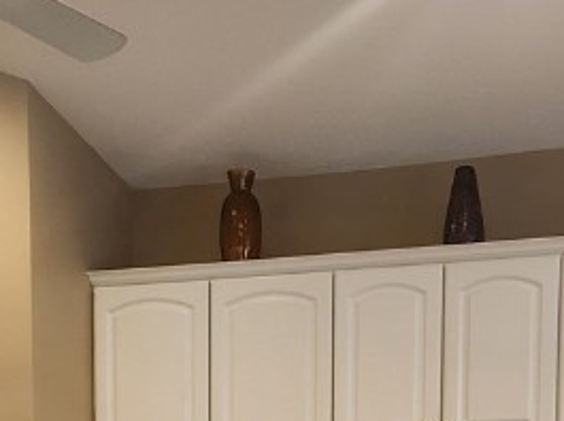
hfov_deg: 22.0
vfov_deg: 15.2
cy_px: 655
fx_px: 1448
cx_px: 294
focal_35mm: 89
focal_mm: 5.4
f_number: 1.8
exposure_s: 1/120
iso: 160
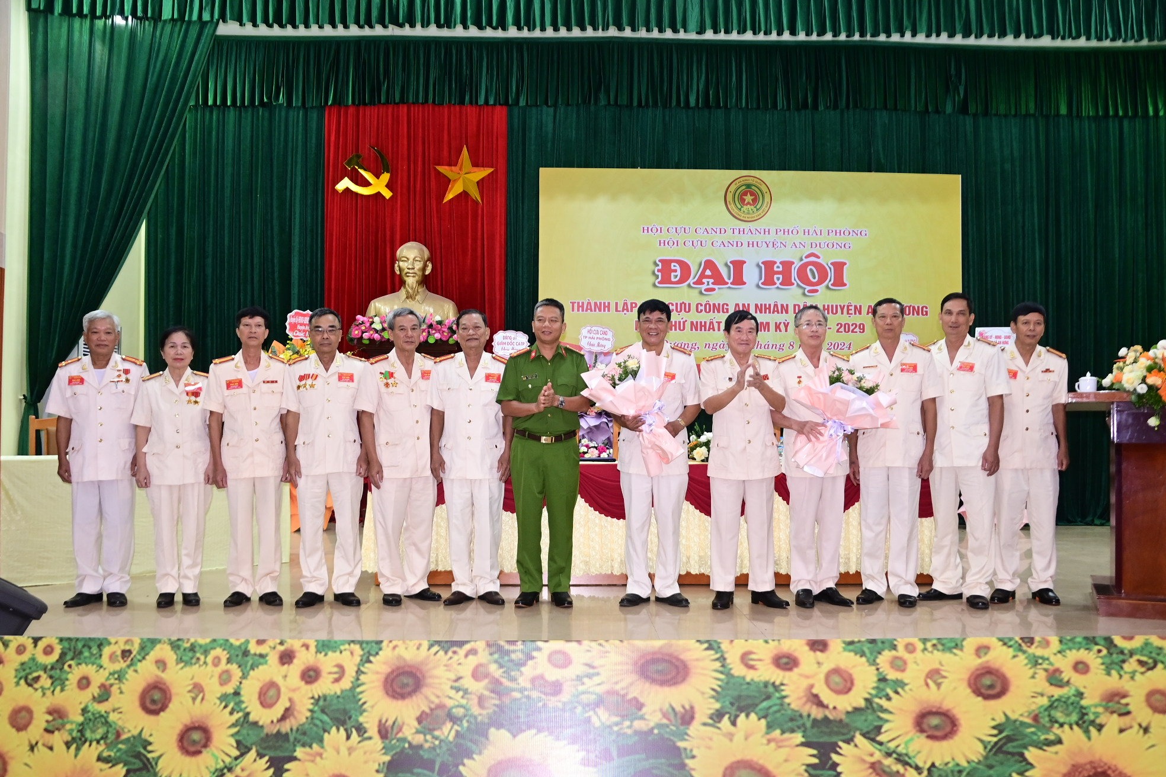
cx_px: 583
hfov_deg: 60.3
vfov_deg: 42.3
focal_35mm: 31
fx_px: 1004
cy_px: 388
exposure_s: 1/200
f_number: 3.8
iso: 1000
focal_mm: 21
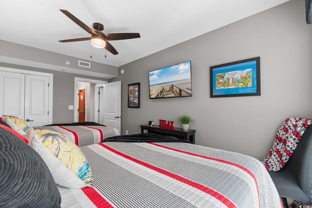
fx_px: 130
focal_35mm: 15
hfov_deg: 100.4
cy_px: 104
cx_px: 156
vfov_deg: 77.3
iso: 100
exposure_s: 1/4
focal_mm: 10
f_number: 4.5
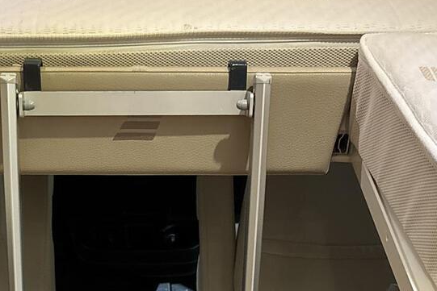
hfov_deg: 27.9
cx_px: 141
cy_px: 417
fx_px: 874
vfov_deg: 17.3
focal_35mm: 72
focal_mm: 5.96
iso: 500
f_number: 1.6
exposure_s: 1/56
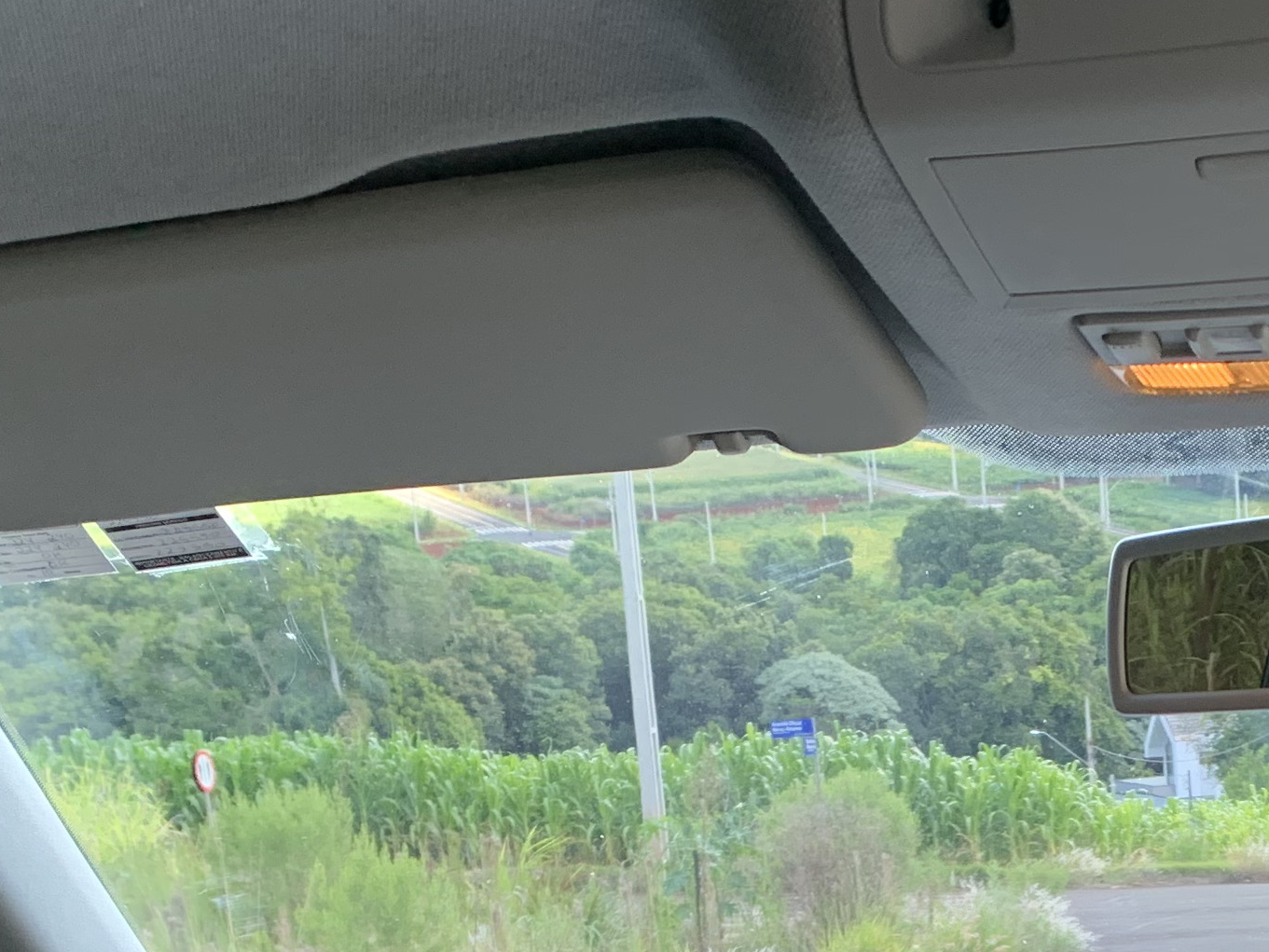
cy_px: 1384
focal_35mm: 77
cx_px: 1080
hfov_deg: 24.8
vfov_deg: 17.4
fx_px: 2823
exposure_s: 1/121
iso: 80
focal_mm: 4.25
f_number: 1.8
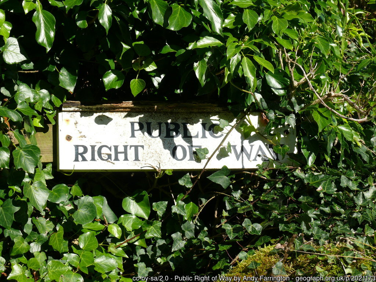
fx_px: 1043
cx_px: 188
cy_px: 141
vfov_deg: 15.4
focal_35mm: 96
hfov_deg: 20.4
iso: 100
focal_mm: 20.4
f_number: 5.6
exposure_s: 1/500
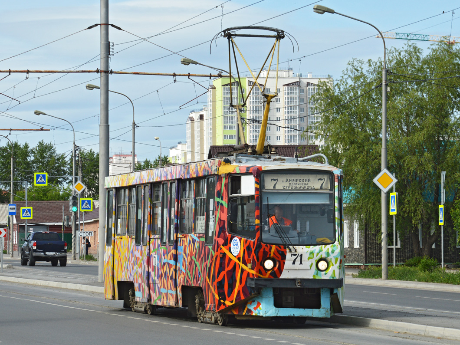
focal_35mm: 147
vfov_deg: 10.1
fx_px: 1953
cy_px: 172
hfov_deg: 13.4
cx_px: 240
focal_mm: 90
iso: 100
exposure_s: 1/320
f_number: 9
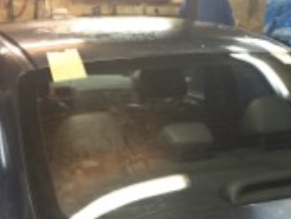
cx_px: 135
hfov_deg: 28.9
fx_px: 564
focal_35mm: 67
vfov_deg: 21.4
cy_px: 204
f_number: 2.2
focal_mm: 4.15
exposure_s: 1/25
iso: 250
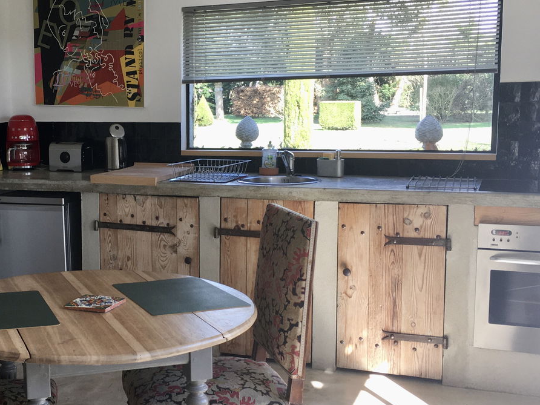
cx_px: 114
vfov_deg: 28.0
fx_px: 811
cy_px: 208
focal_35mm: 52
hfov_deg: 35.7
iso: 32
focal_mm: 4.15
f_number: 2.2
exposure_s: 1/100
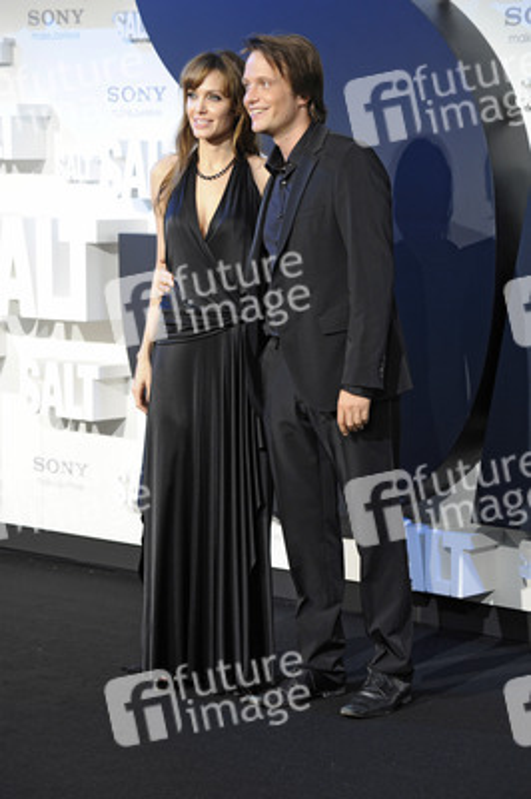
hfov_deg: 13.7
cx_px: 266
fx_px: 2216
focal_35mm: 100
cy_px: 400
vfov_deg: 20.4
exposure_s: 1/125
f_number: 5.6
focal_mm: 100
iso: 1250
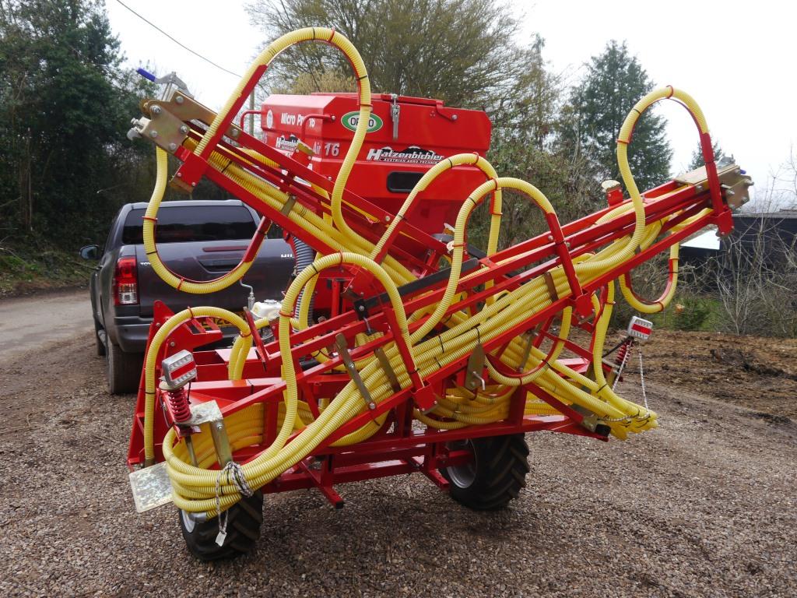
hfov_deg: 54.0
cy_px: 299
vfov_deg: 41.8
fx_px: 783
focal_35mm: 34
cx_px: 398
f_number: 5
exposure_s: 1/200
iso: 160
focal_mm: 17
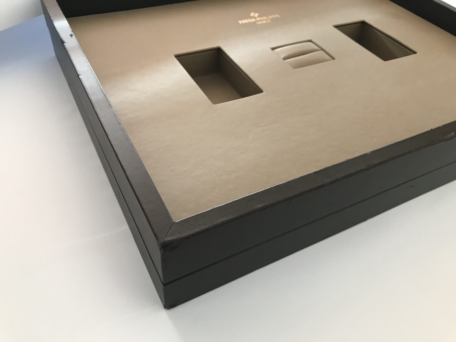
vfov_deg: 49.7
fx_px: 369
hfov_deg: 63.4
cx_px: 228
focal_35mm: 28
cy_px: 171
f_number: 1.8
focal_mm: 3.99
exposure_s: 1/17
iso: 40
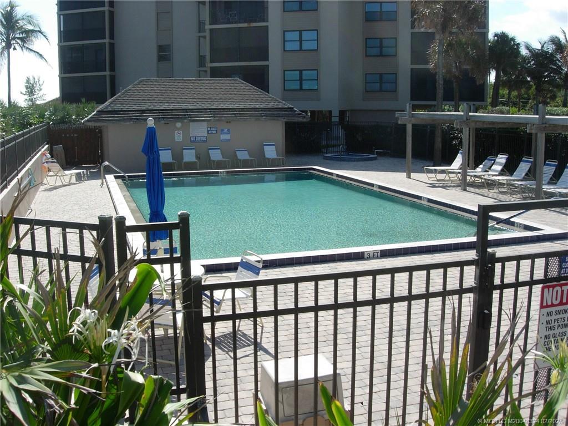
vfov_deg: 37.7
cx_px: 284
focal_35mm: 38
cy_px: 213
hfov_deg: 49.0
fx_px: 624
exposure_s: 1/683
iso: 79
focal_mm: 7.8
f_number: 4.8
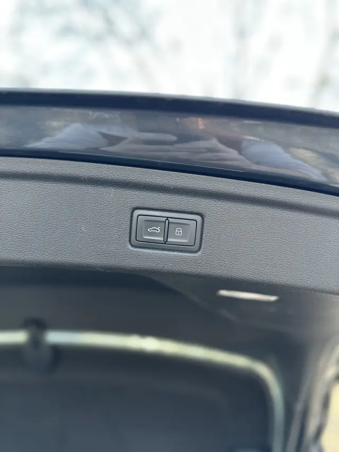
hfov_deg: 56.8
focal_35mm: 24
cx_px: 170
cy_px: 226
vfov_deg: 71.6
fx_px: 313
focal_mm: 6.86
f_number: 1.78
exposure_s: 1/304
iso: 80
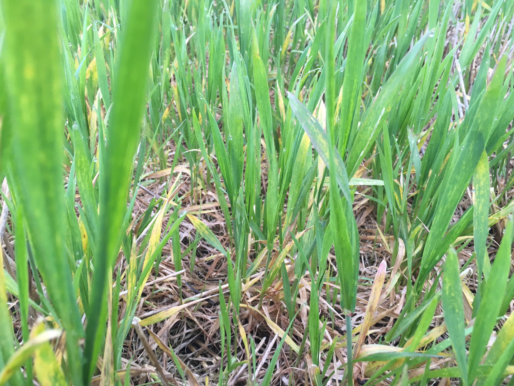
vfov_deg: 46.8
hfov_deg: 60.0
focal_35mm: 30
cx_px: 250
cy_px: 199
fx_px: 445
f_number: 2.2
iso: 50
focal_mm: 4.15
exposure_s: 1/30
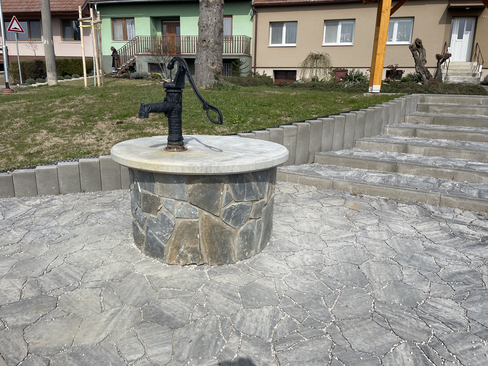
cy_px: 183
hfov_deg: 67.3
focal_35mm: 26
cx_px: 244
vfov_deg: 53.1
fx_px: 367
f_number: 1.6
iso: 32
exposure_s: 1/4464
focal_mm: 4.2
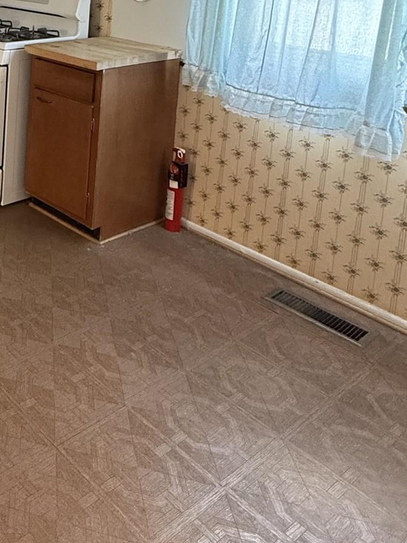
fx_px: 564
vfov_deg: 44.7
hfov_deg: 31.4
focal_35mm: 36
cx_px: -111
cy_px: 17
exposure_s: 1/60
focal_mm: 2.22
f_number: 2.2
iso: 500
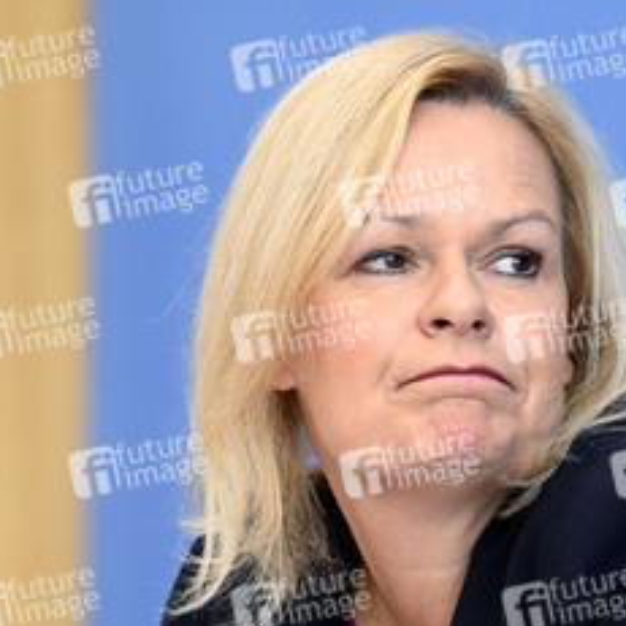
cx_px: 337
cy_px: 398
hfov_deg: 5.7
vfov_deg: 5.7
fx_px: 6281
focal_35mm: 307
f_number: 5.6
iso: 3200
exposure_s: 1/640
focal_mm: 185
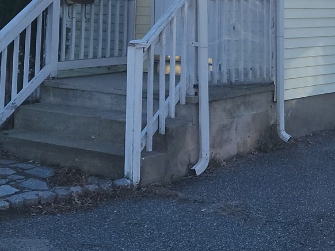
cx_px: 213
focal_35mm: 81
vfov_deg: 17.4
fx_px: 784
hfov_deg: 24.1
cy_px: -51
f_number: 1.8
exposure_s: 1/1737
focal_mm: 5.4
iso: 20
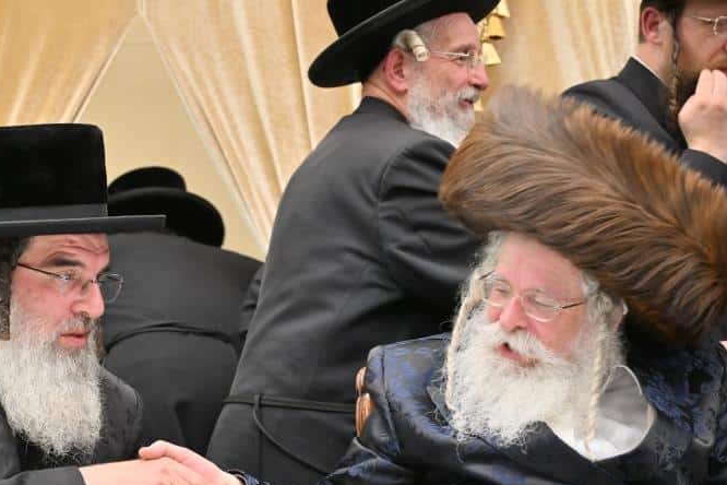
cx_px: 274
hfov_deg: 24.4
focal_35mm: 83
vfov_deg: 16.4
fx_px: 1676
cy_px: 303
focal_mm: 54
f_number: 4
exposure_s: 1/250
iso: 1250
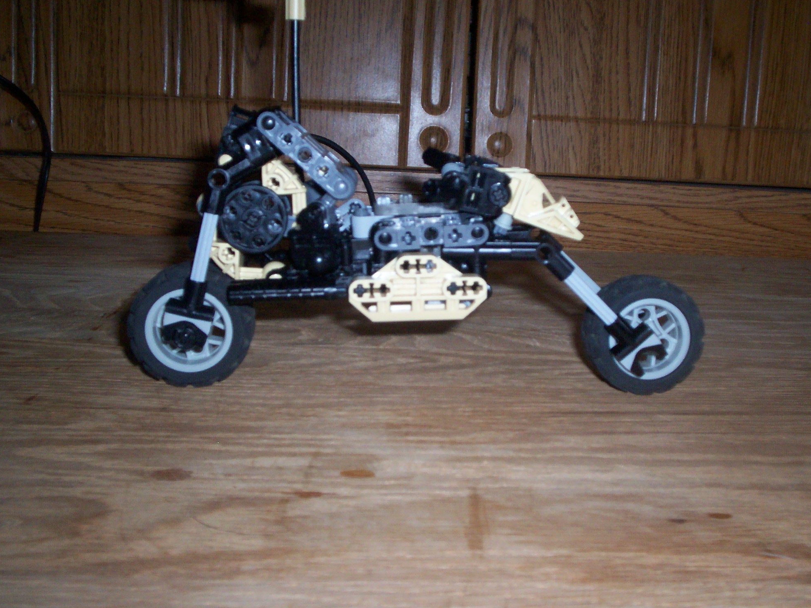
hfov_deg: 44.7
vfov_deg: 34.3
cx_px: 457
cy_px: 269
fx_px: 984
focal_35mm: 42
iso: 140
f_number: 4.5
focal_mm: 5.9
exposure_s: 1/64
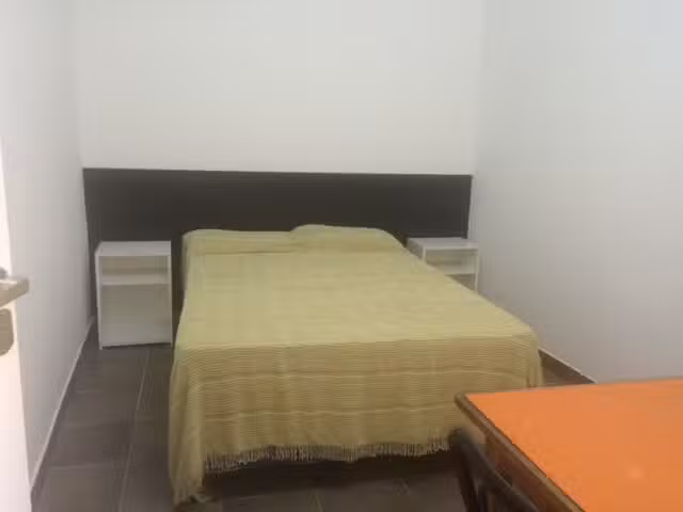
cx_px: 342
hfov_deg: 61.7
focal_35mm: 29
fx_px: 572
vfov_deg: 48.2
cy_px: 256
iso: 100
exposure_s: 1/33
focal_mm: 4.15
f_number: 2.2
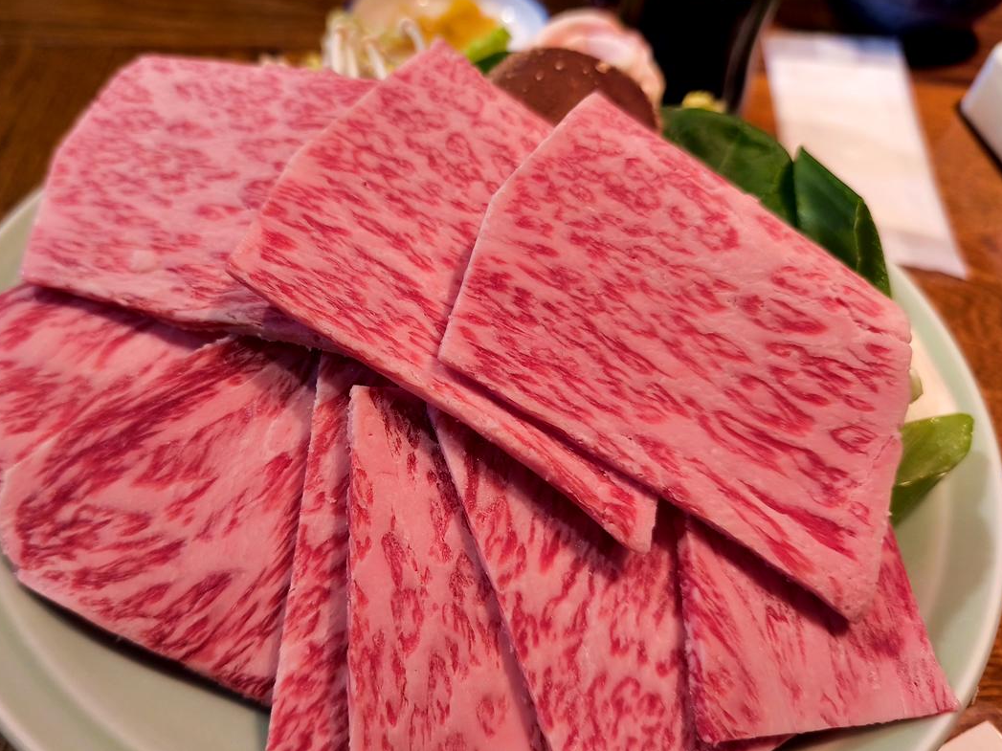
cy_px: 384
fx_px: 781
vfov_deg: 51.3
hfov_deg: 64.9
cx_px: 421
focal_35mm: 27
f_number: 1.6
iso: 500
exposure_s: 1/60
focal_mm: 6.57
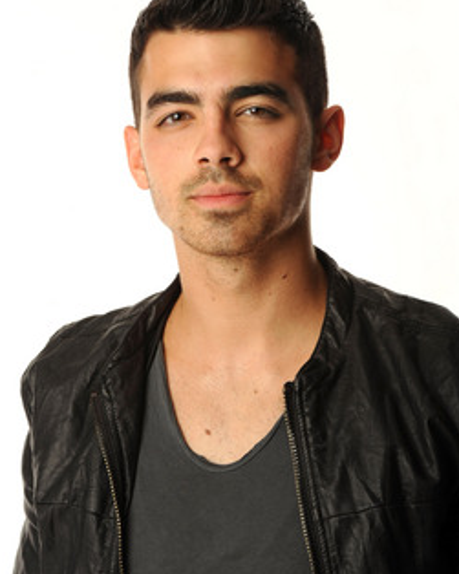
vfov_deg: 8.3
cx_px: 230
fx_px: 3958
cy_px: 260
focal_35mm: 233
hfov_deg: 6.6
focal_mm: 195
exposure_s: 1/250
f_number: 16
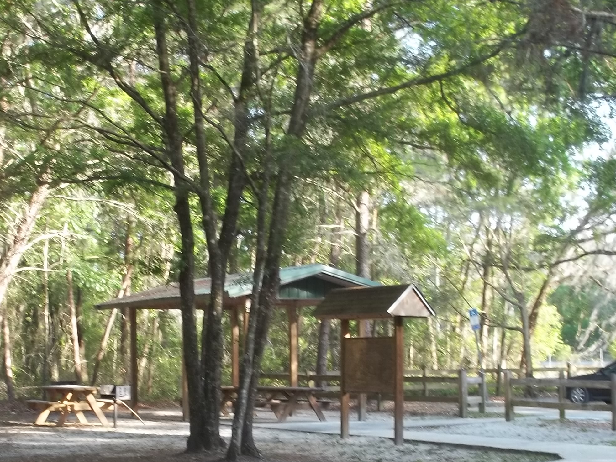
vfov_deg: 20.2
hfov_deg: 26.8
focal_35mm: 72
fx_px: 1281
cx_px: 195
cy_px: 363
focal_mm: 5.9
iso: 64
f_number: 3.3
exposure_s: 1/40
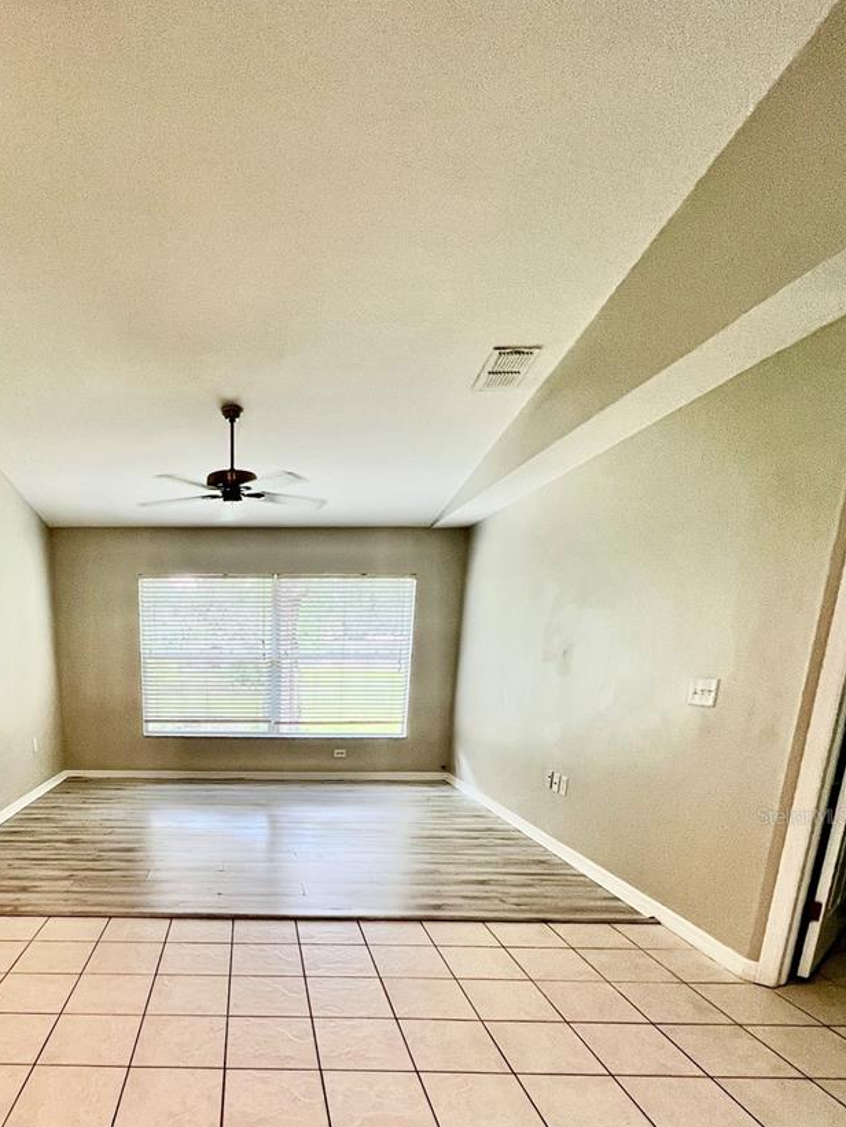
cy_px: 815
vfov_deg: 79.5
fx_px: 619
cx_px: 236
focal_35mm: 19
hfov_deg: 65.5
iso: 200
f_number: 1.8
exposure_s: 1/120
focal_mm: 1.57
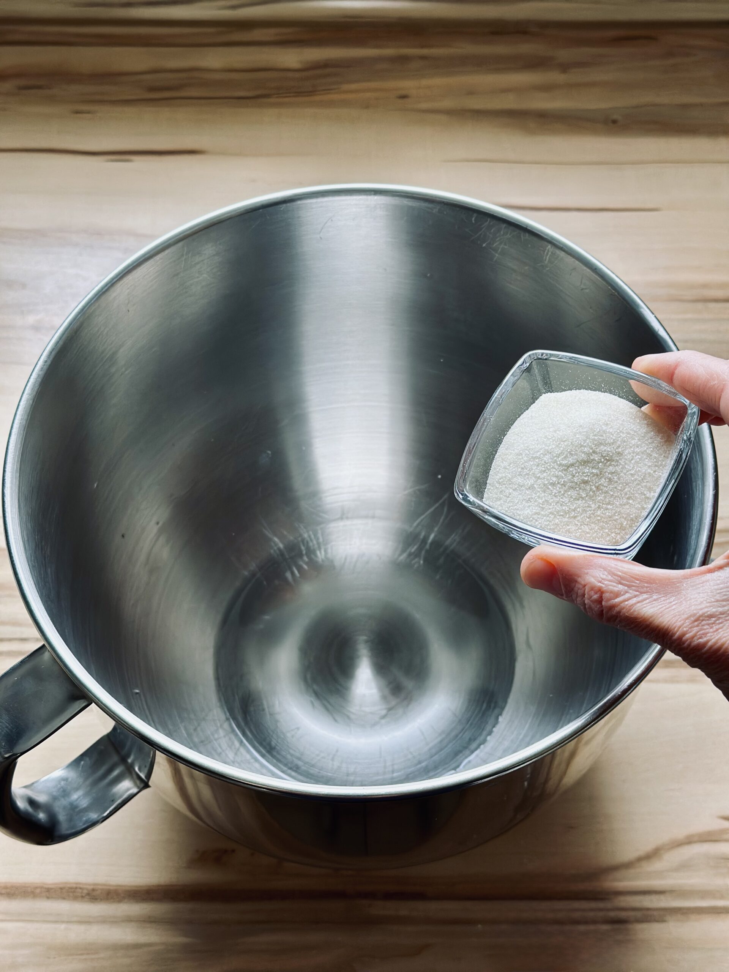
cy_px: 486
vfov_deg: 39.7
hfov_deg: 30.3
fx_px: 1348
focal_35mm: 48
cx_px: 364
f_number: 1.78
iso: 125
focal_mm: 6.86
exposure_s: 1/94
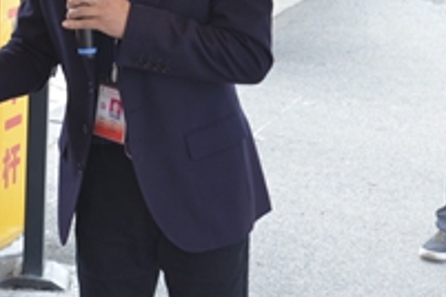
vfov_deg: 11.2
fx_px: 1499
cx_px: -211
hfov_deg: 15.7
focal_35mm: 121
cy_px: -3
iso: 500
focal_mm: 38
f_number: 8
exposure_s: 1/80
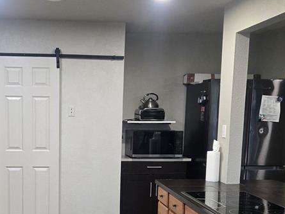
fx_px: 436
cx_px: 71
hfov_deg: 35.4
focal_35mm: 53
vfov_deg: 27.1
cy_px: 164
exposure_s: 1/120
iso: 640
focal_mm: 5.4
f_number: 1.8
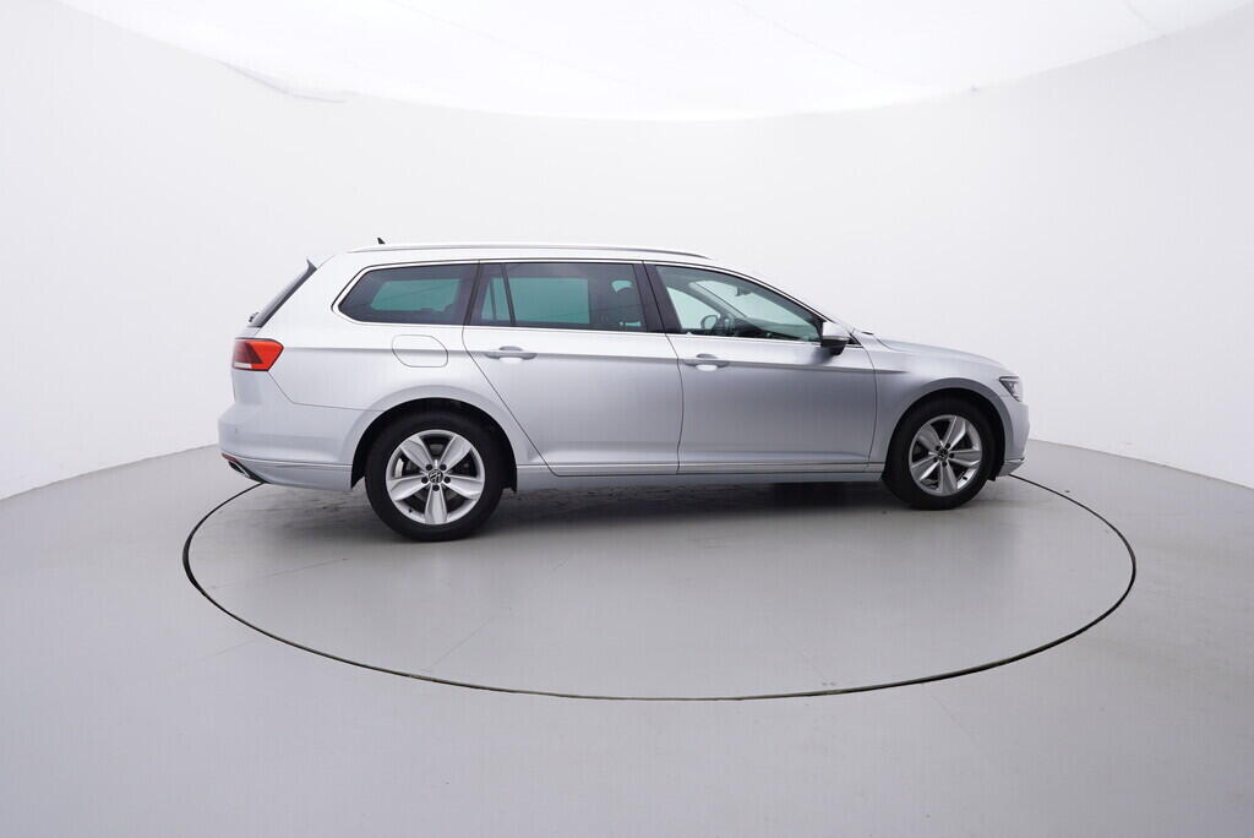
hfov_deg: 77.3
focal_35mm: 22
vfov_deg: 56.2
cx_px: 627
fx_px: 784
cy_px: 419
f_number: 5
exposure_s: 1/80
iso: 200
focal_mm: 15
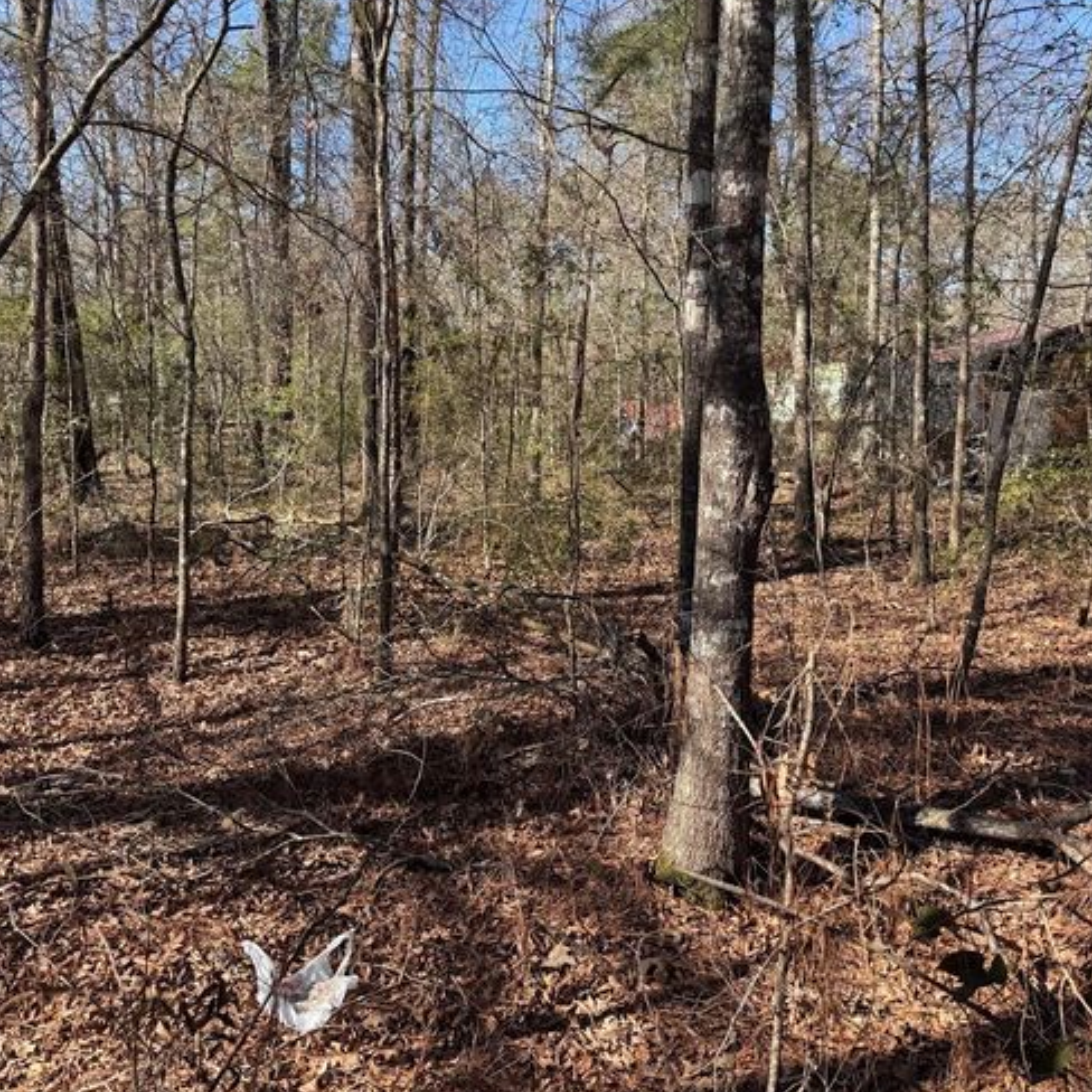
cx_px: 542
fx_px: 1035
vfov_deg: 55.4
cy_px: 462
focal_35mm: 29
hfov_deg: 55.6
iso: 80
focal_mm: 6.76
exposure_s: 1/1285
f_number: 1.78
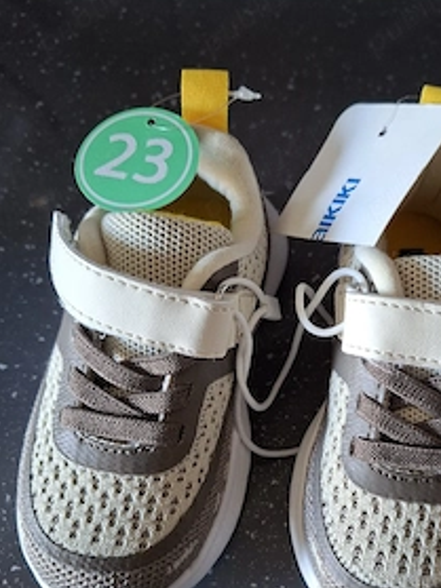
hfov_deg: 42.0
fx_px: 561
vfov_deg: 54.9
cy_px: 356
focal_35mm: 33
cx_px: 312
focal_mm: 5.54
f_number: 1.8
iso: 320
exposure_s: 1/33
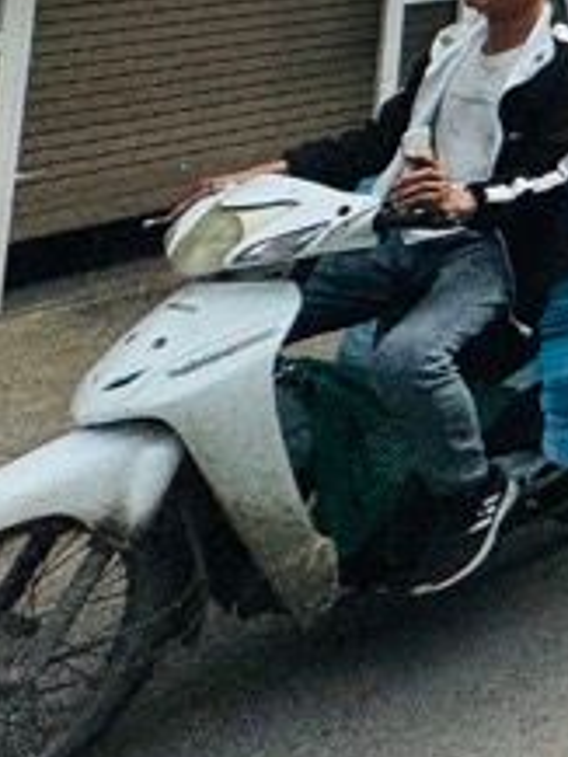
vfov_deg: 23.9
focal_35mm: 66
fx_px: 1443
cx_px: 1659
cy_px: -342
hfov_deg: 11.9
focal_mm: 2.22
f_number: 2.2
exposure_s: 1/1370
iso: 40
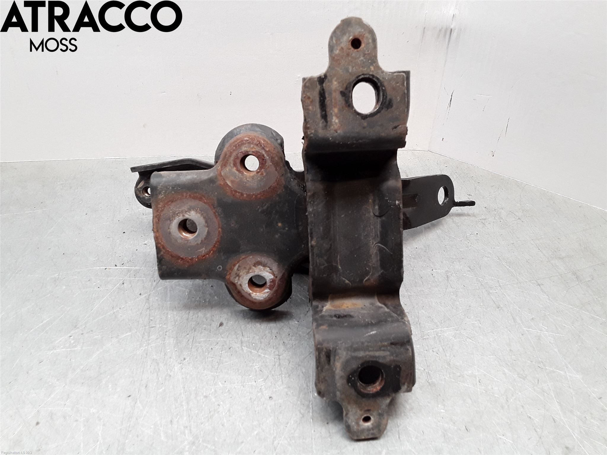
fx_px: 491
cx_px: 304
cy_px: 228
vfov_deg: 49.7
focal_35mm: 28
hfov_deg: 63.4
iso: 64
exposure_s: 1/50
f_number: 1.9
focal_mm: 2.91
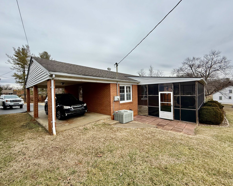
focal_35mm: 15
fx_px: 103
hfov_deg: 96.7
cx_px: 111
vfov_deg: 84.1
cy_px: 92
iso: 50
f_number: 2.2
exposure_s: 1/465
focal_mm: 2.22
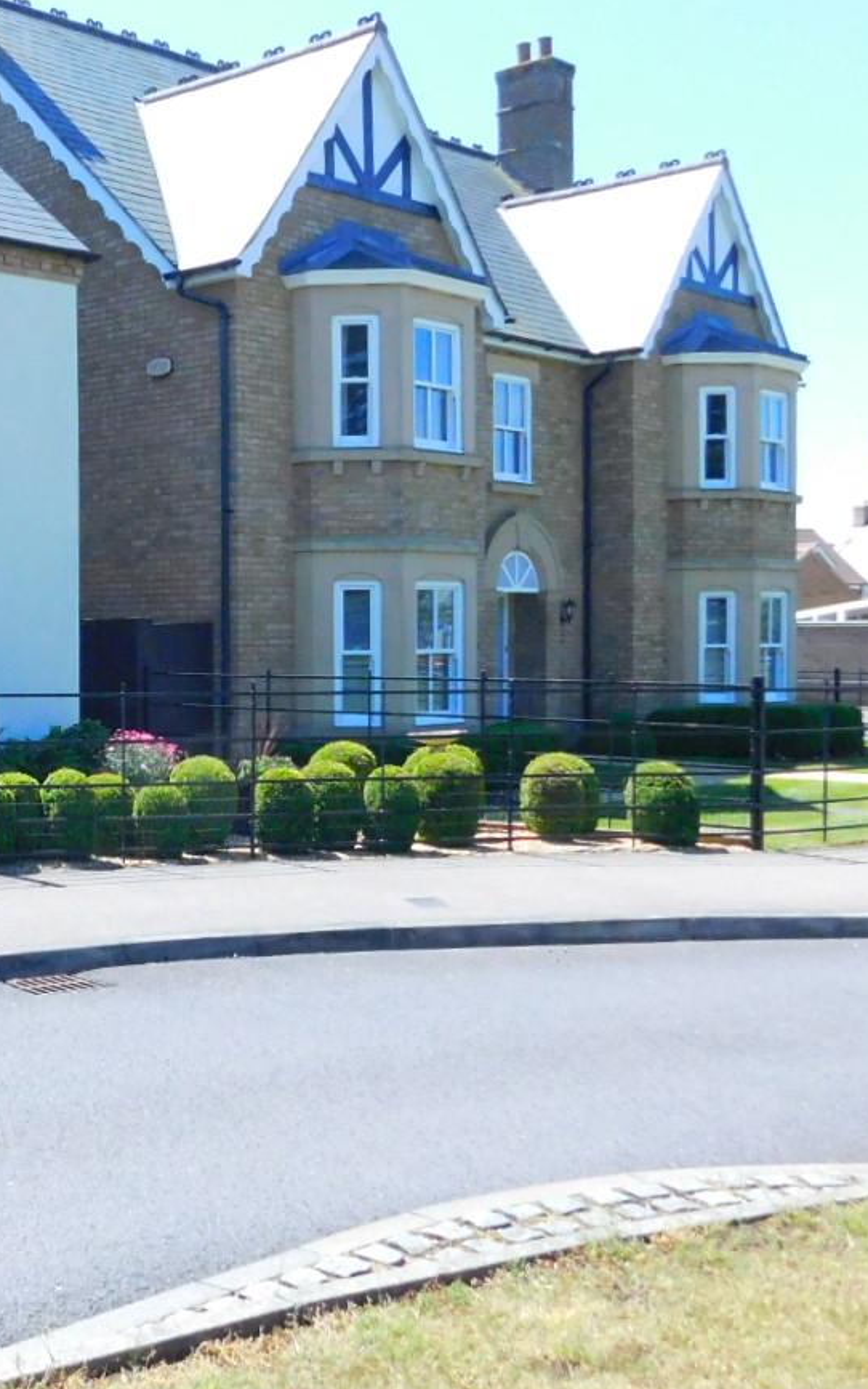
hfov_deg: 26.4
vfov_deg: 44.4
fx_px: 1703
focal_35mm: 45
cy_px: 674
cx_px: -86
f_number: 6
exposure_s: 1/500
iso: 400
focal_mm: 4
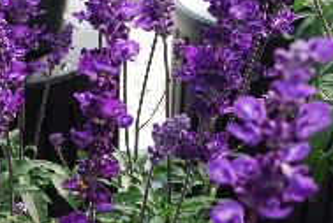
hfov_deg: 22.0
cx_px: 111
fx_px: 854
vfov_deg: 14.9
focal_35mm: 92
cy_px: 170
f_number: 7.1
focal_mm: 29
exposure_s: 1/60
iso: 200
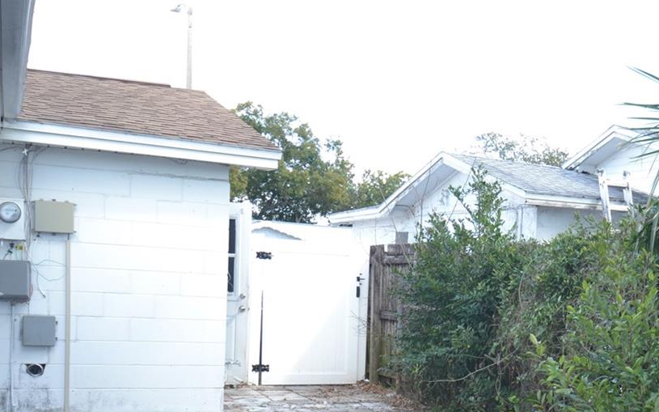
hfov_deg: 37.8
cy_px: 359
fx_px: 916
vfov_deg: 24.7
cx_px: 551
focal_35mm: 51
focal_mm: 17
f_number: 5.6
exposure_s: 1/125
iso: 250
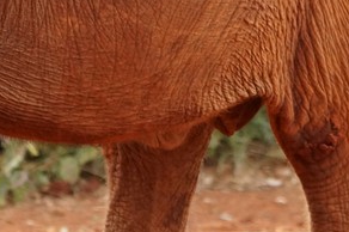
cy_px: -48
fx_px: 10061
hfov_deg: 2.0
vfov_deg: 1.3
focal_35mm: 1039
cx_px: 60
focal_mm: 168
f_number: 8
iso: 800
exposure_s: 1/320
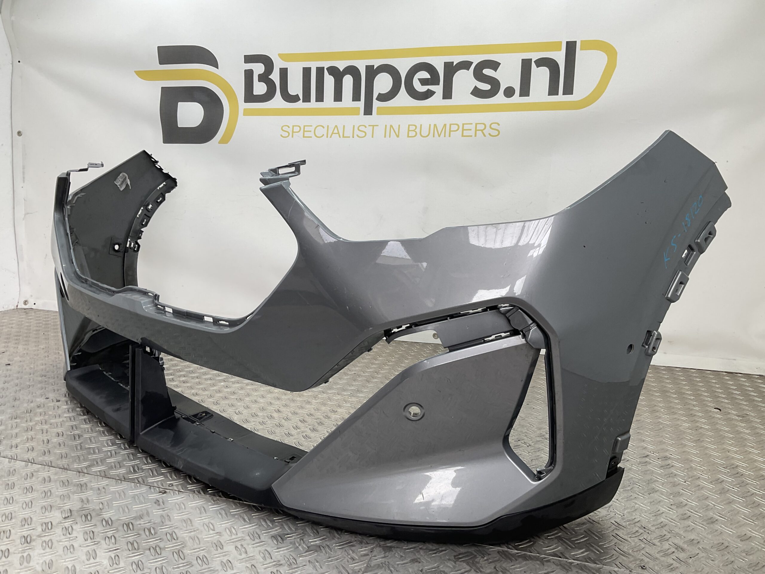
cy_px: 287
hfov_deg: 61.7
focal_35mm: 29
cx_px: 382
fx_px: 641
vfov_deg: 48.2
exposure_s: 1/120
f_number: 1.8
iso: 20
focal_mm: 3
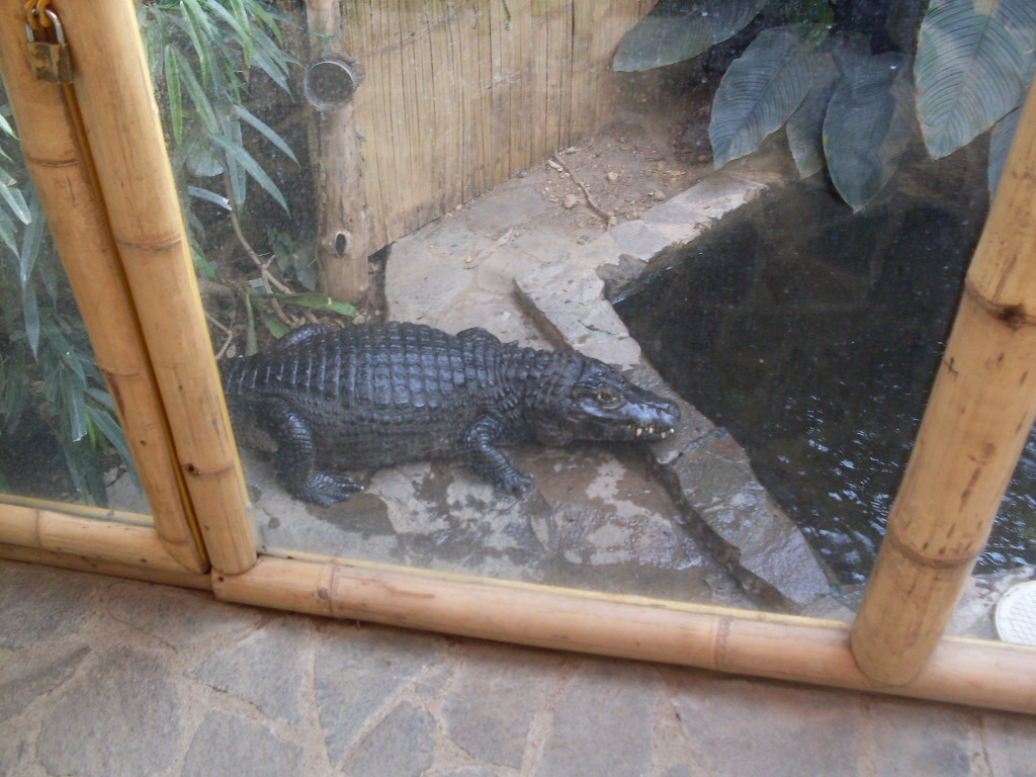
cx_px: 518
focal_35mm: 38
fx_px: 1137
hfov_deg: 49.0
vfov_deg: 37.7
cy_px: 388
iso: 100
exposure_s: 1/45
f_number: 2.8
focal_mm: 6.3
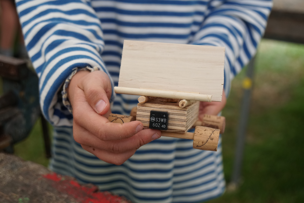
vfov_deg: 25.1
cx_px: 152
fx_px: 456
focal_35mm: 54
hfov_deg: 36.9
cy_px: 102
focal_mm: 36
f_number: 4
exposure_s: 1/160
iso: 1000
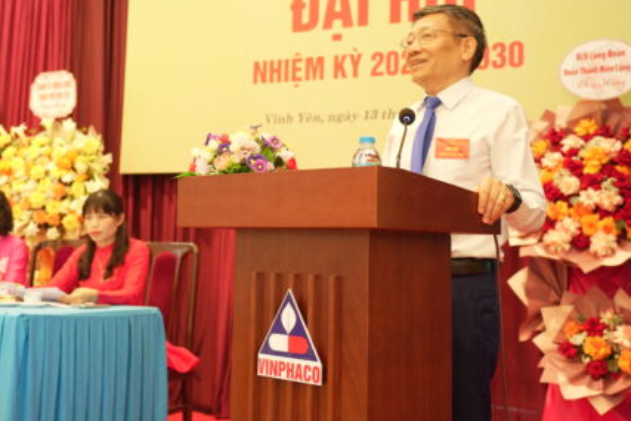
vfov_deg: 24.9
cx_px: 231
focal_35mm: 54
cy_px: 135
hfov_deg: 36.6
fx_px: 947
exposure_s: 1/40
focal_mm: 36
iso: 1600
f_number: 3.2
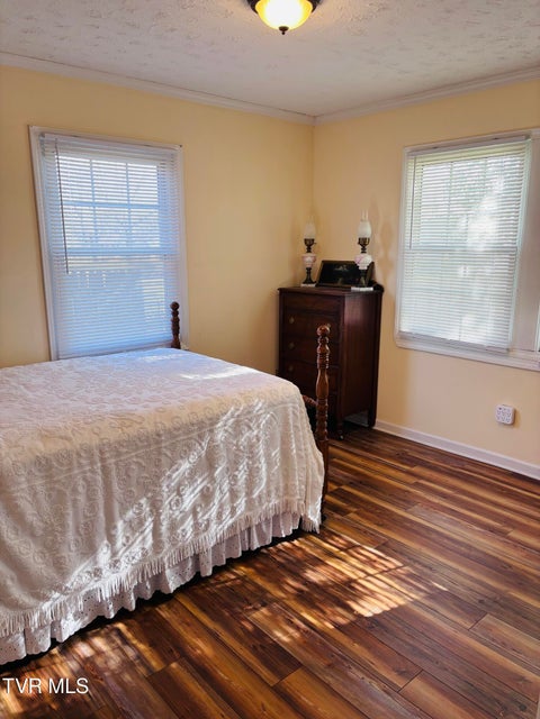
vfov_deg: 67.3
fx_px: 541
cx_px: 270
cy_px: 360
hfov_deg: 53.1
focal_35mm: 26
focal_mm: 5.96
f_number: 1.6
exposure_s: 1/120
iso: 100
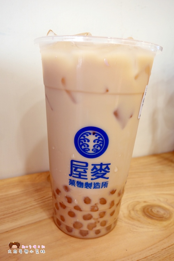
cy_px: 130
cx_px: 87
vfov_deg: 65.5
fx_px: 203
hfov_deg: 46.4
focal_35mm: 28
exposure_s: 1/30
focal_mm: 10.4
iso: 320
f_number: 4.5
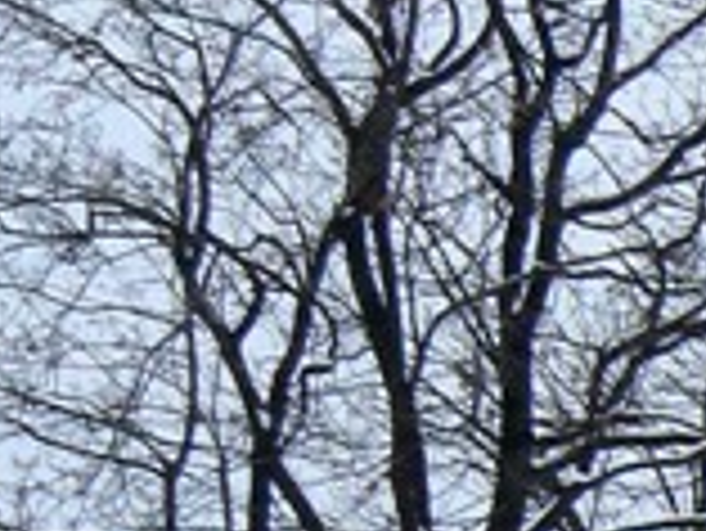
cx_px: 1740
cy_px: 968
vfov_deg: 7.1
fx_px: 4164
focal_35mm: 204
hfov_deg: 8.7
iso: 200
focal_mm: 6.6
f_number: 8
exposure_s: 1/800
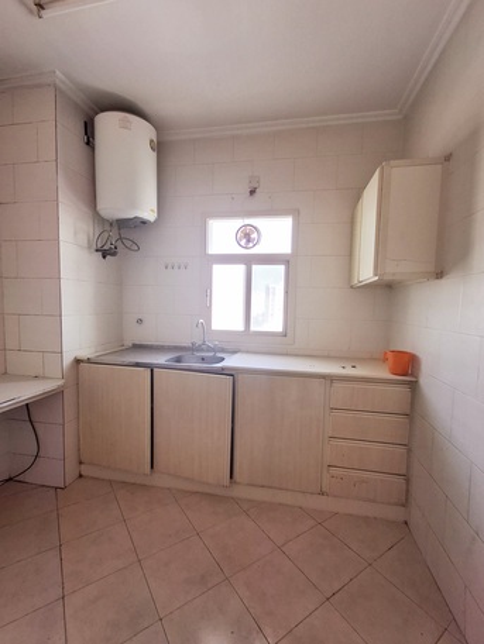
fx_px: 298
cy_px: 322
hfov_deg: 78.1
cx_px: 242
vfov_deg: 94.5
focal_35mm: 16
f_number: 2.2
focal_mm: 1.64
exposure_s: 1/40
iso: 64
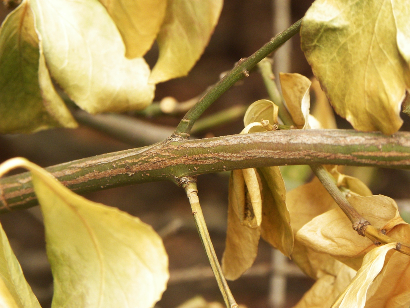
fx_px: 1919
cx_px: 205
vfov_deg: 9.2
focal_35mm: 162
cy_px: 154
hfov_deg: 12.2
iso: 172
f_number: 4.5
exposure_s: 1/89
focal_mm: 28.8
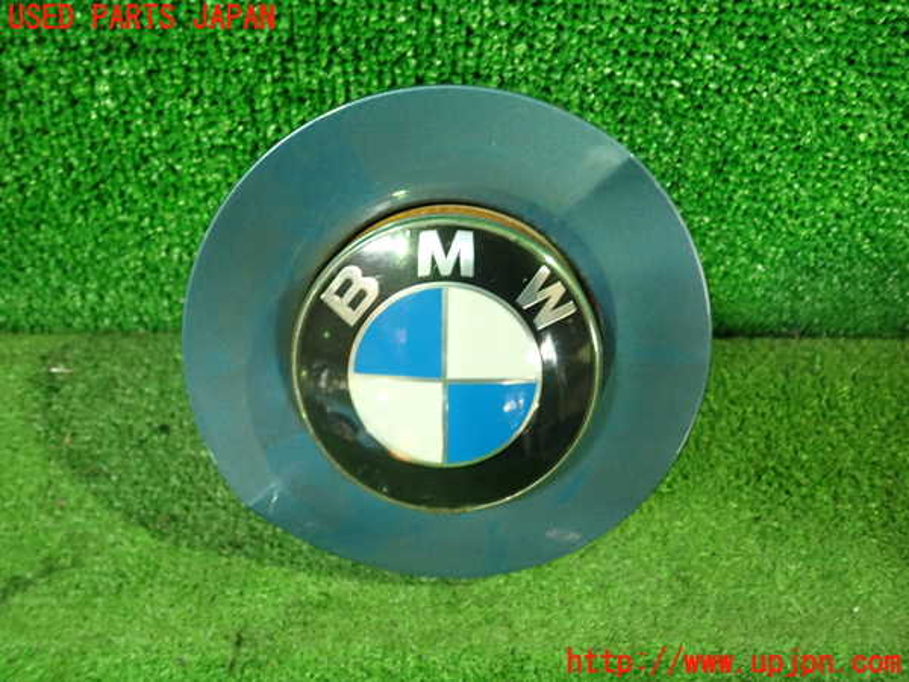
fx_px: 788
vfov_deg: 46.8
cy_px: 341
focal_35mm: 30
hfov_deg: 60.0
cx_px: 454
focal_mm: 5.5
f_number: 2.3
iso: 800
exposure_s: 1/40
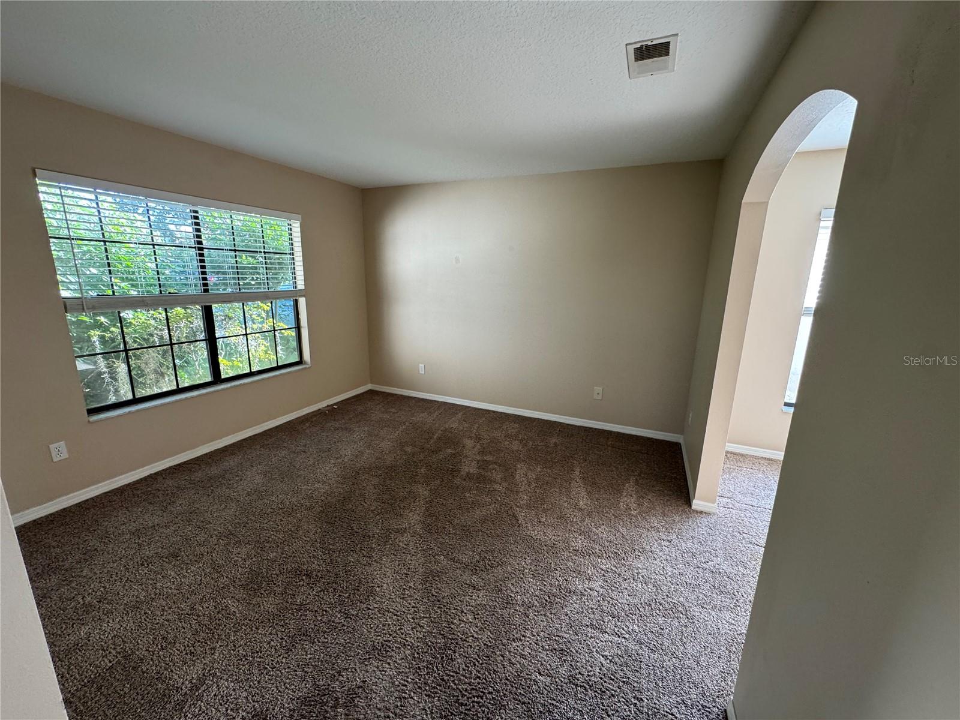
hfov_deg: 102.1
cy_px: 360
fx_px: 388
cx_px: 480
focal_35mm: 14
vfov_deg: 85.7
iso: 250
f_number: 2.2
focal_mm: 2.22
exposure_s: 1/120
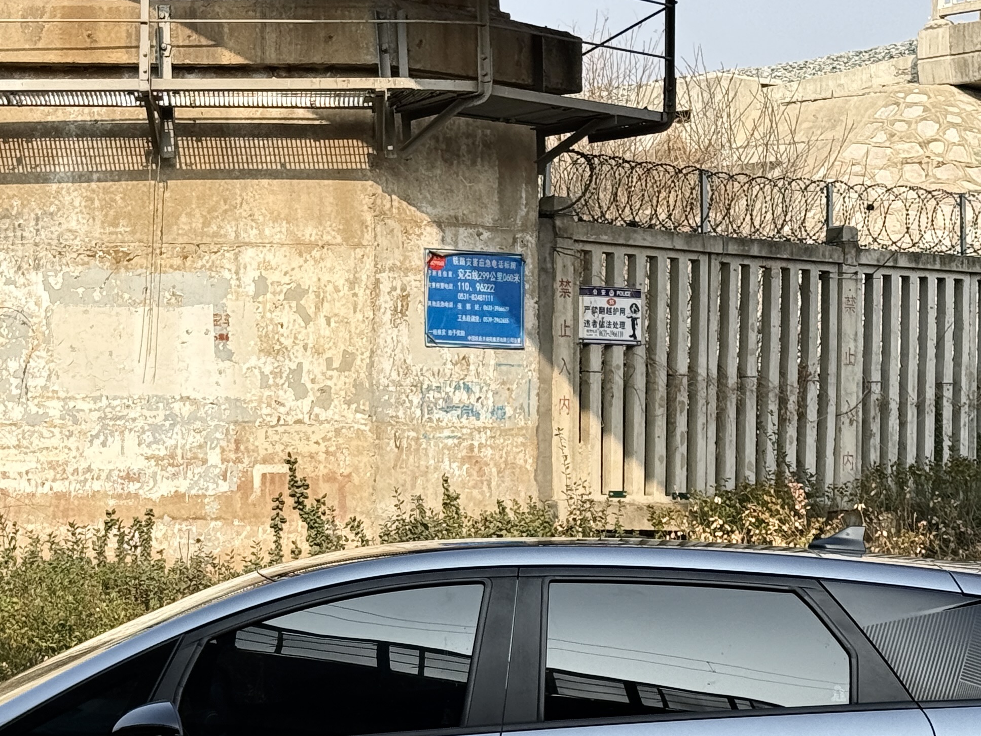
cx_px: 381
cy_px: 649
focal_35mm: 100
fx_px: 2834
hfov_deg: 19.6
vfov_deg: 14.7
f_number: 1.78
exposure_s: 1/2273
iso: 64
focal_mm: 6.76
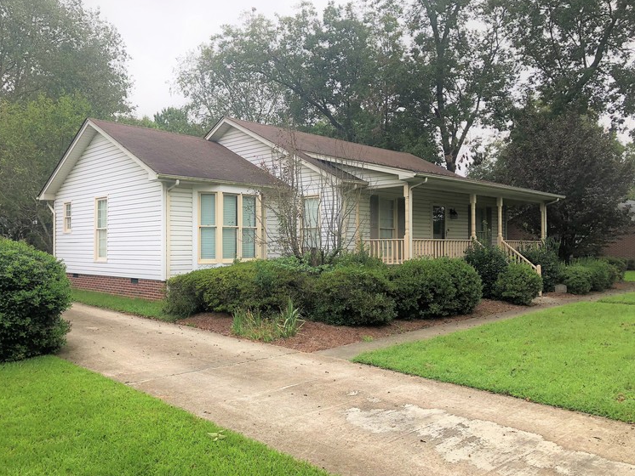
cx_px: 307
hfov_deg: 61.6
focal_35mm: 29
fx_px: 532
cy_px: 239
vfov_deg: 48.3
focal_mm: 3.99
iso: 20
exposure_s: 1/185
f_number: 1.8
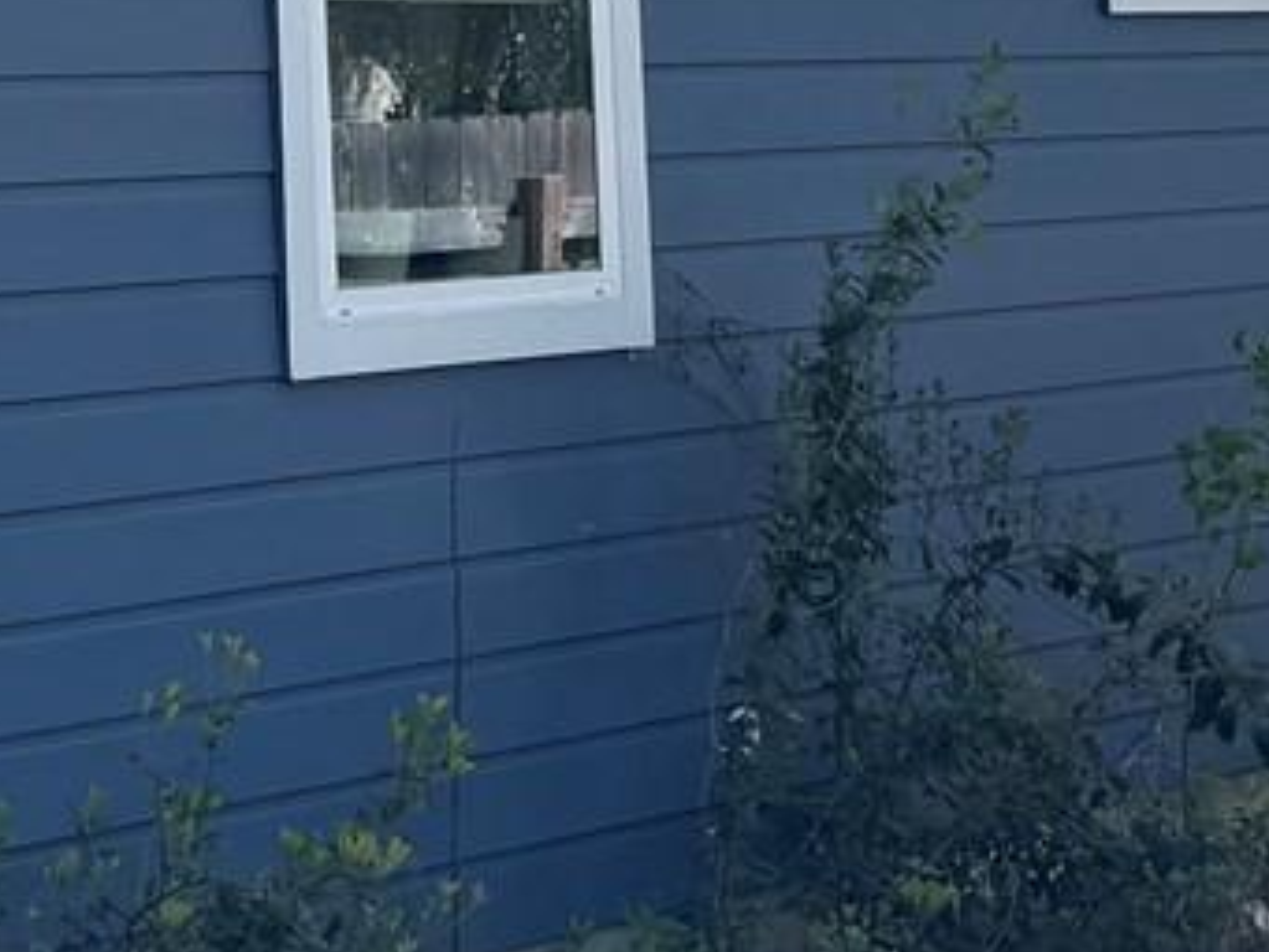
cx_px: 447
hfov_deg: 13.7
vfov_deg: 10.1
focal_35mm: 144
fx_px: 5281
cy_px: -264
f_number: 1.78
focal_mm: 6.86
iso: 80
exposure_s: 1/2331
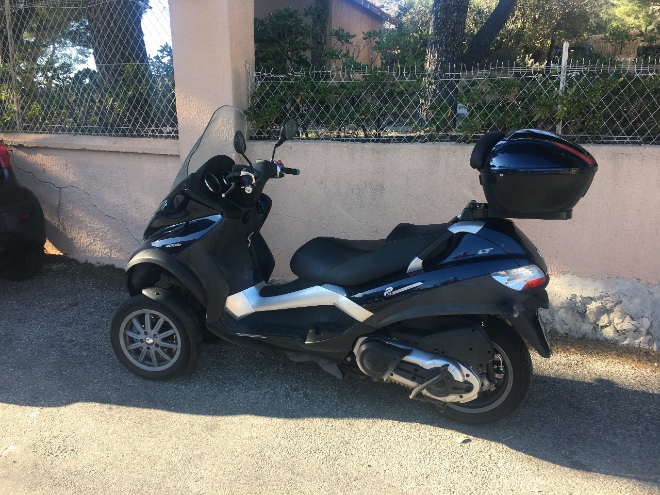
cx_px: 330
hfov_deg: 61.7
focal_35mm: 29
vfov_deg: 48.2
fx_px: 553
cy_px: 248
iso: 25
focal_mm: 4.15
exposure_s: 1/217
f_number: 2.2
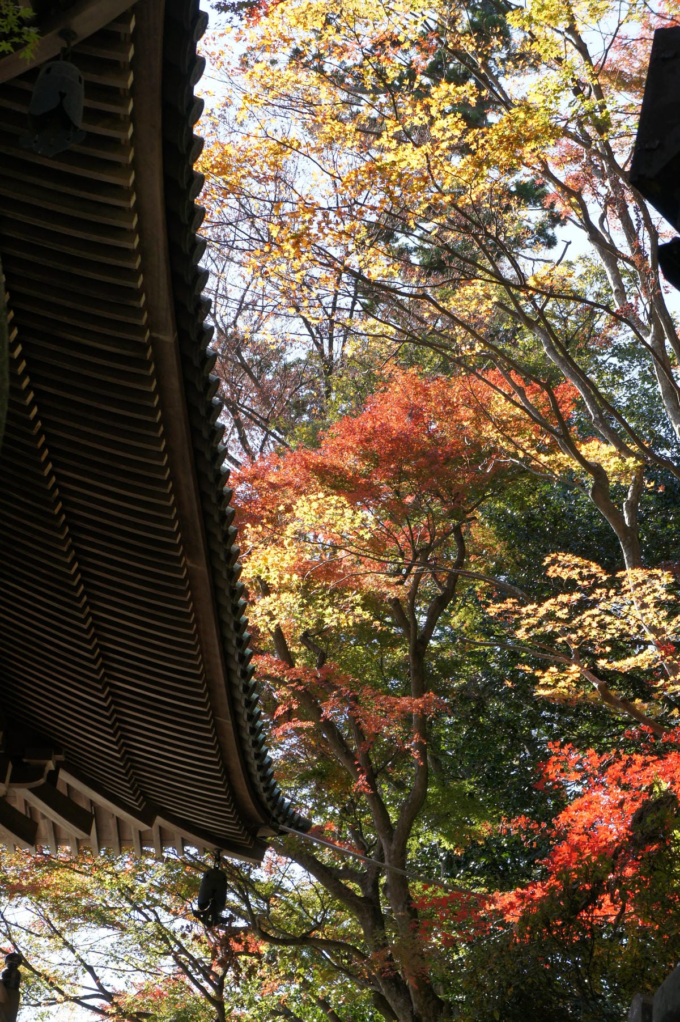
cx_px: 340
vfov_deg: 24.8
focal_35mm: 82
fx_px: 2326
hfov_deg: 16.6
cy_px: 511
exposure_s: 1/250
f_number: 6.3
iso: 320
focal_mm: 55
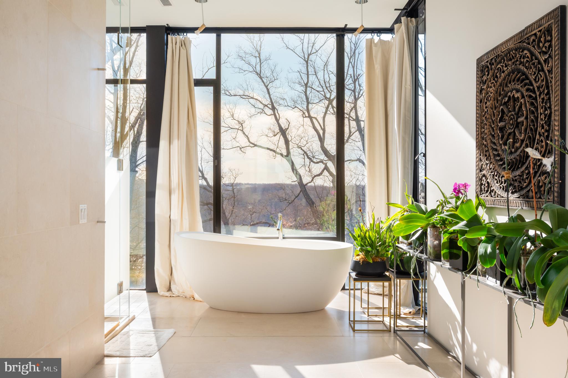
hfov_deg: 62.0
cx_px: 284
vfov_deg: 43.5
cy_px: 189
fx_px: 473
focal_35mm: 30
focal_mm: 30
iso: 800
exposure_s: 1/640
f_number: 16
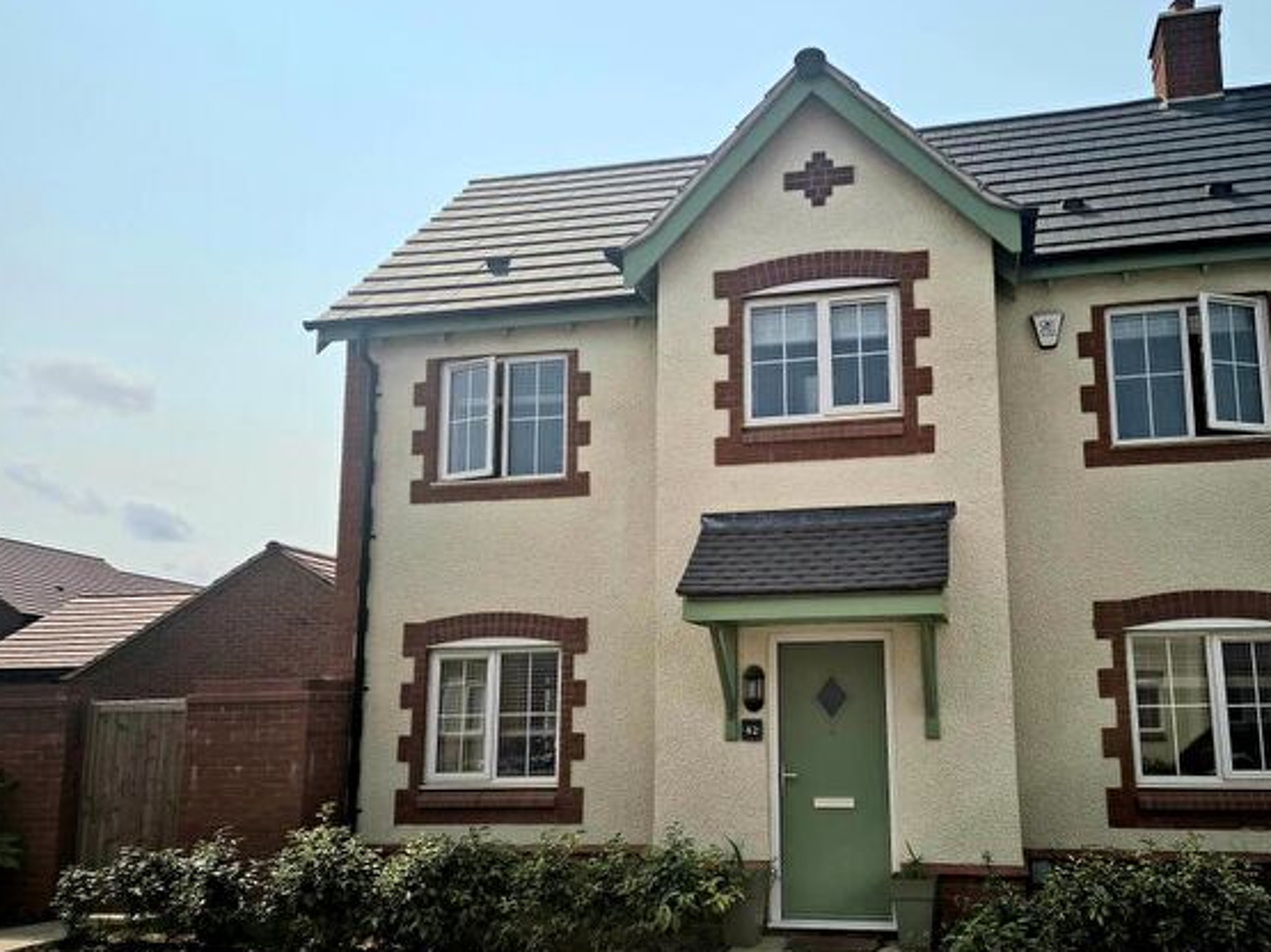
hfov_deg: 60.9
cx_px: 788
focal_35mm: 29
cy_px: 518
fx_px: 1065
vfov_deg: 48.2
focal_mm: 5.4
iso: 25
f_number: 1.8
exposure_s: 1/5000
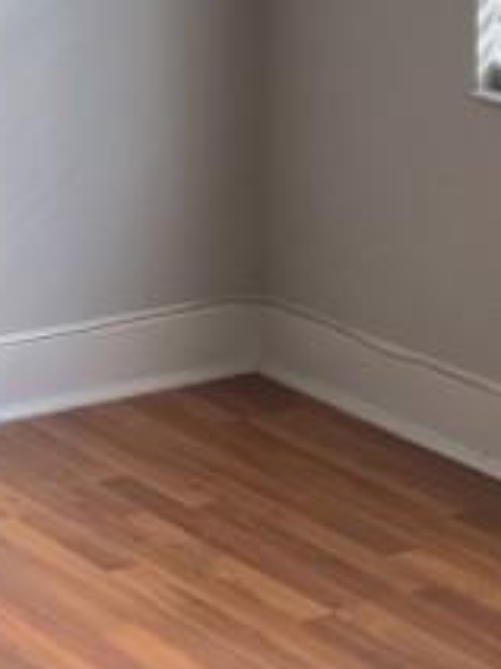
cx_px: -44
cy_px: -289
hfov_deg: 11.6
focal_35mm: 126
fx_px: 2434
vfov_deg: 14.7
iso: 80
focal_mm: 4.25
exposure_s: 1/120
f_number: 1.8
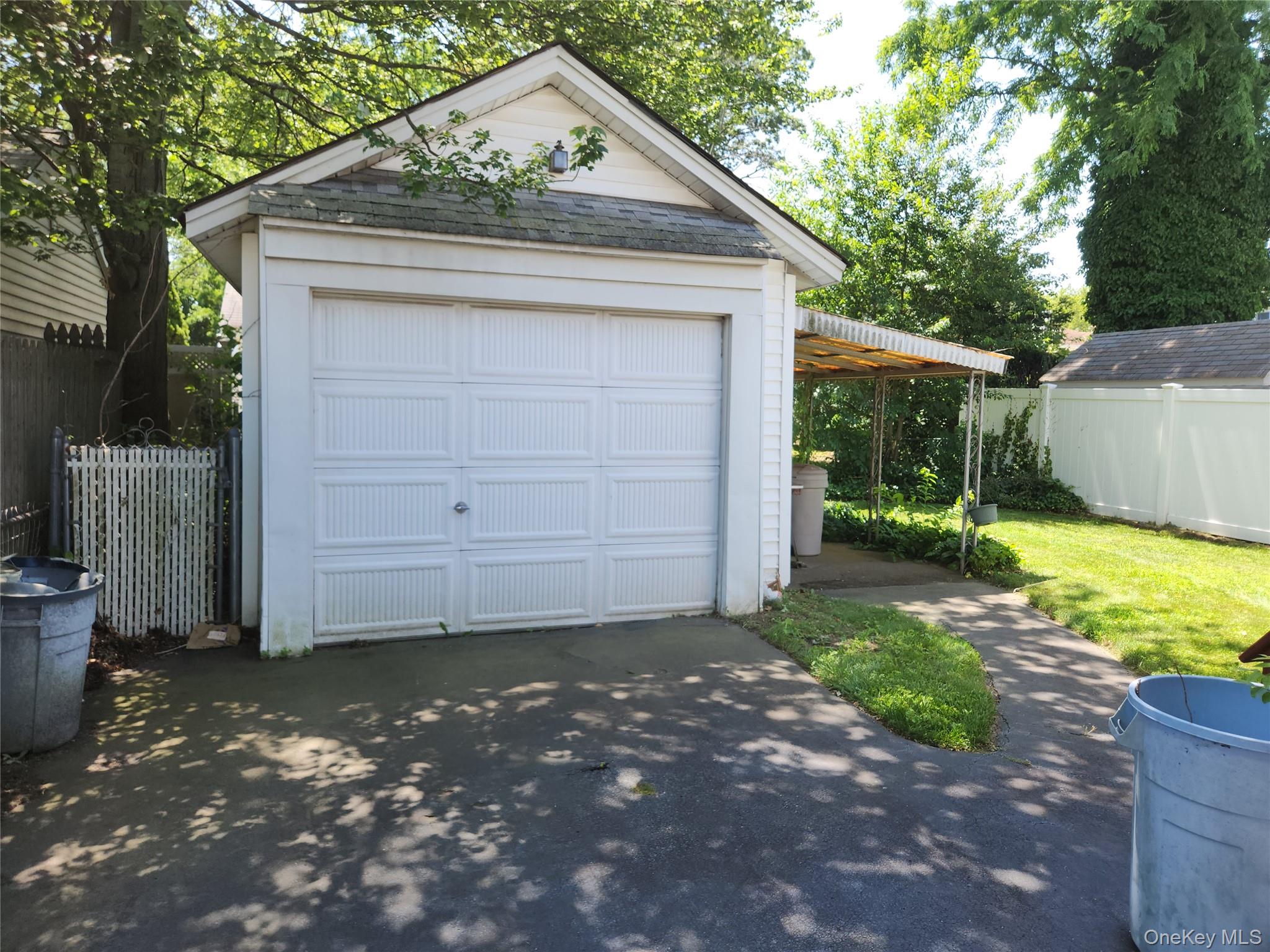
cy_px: 476
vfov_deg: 58.9
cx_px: 635
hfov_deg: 73.9
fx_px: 844
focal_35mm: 23
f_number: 1.8
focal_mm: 5.4
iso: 20
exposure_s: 1/268
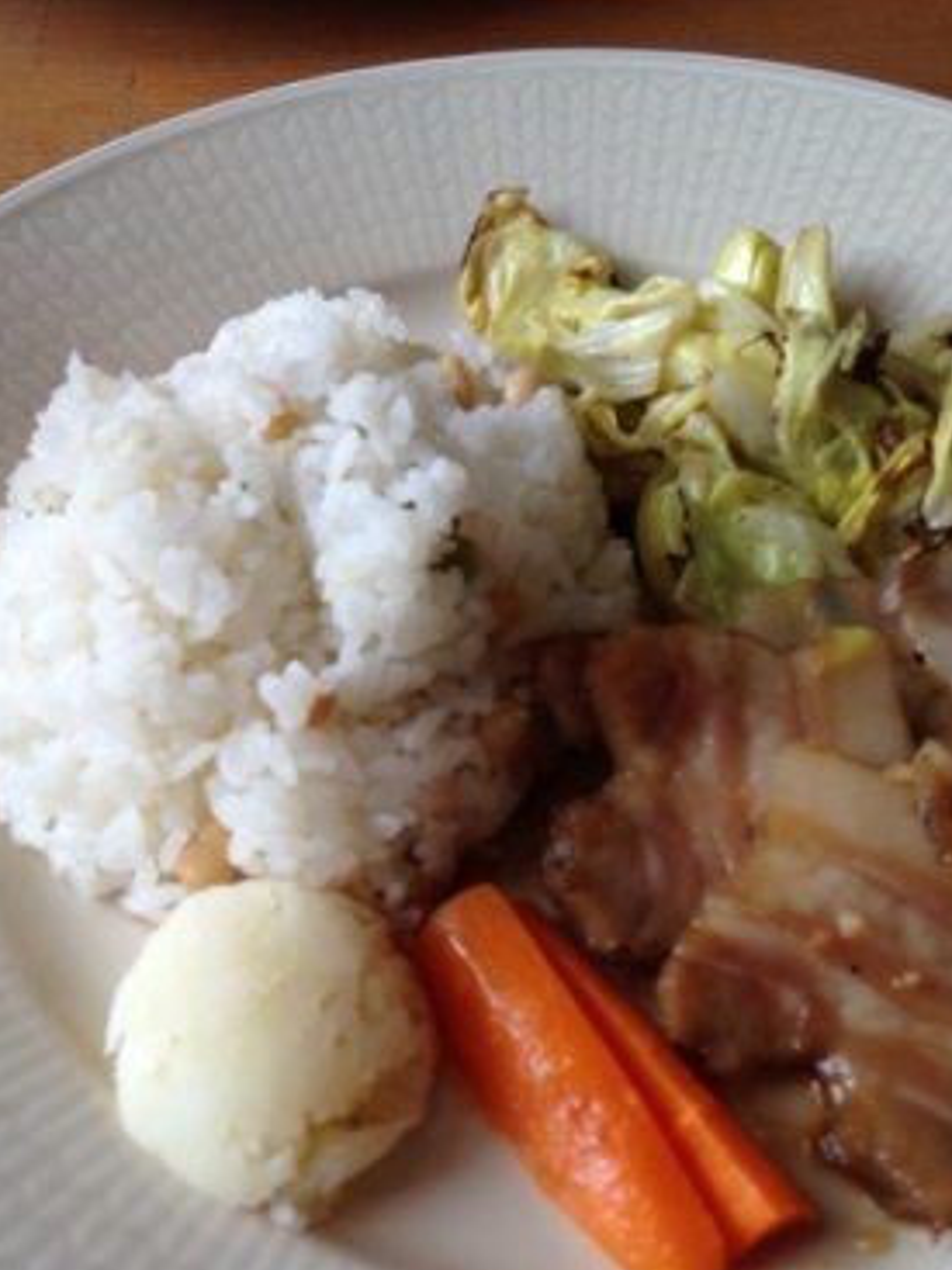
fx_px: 1651
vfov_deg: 42.1
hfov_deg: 32.0
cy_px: 645
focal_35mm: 45
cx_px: 332
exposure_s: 1/120
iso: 50
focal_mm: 4.13
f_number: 2.4
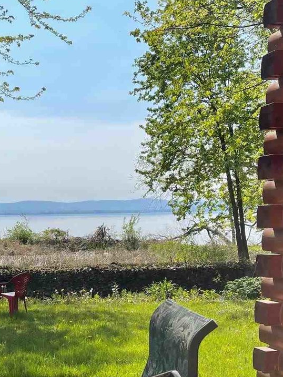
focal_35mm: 58
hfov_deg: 24.1
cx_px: 1
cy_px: 292
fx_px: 632
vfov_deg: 32.5
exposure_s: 1/4049
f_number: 1.6
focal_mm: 5.1
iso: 32
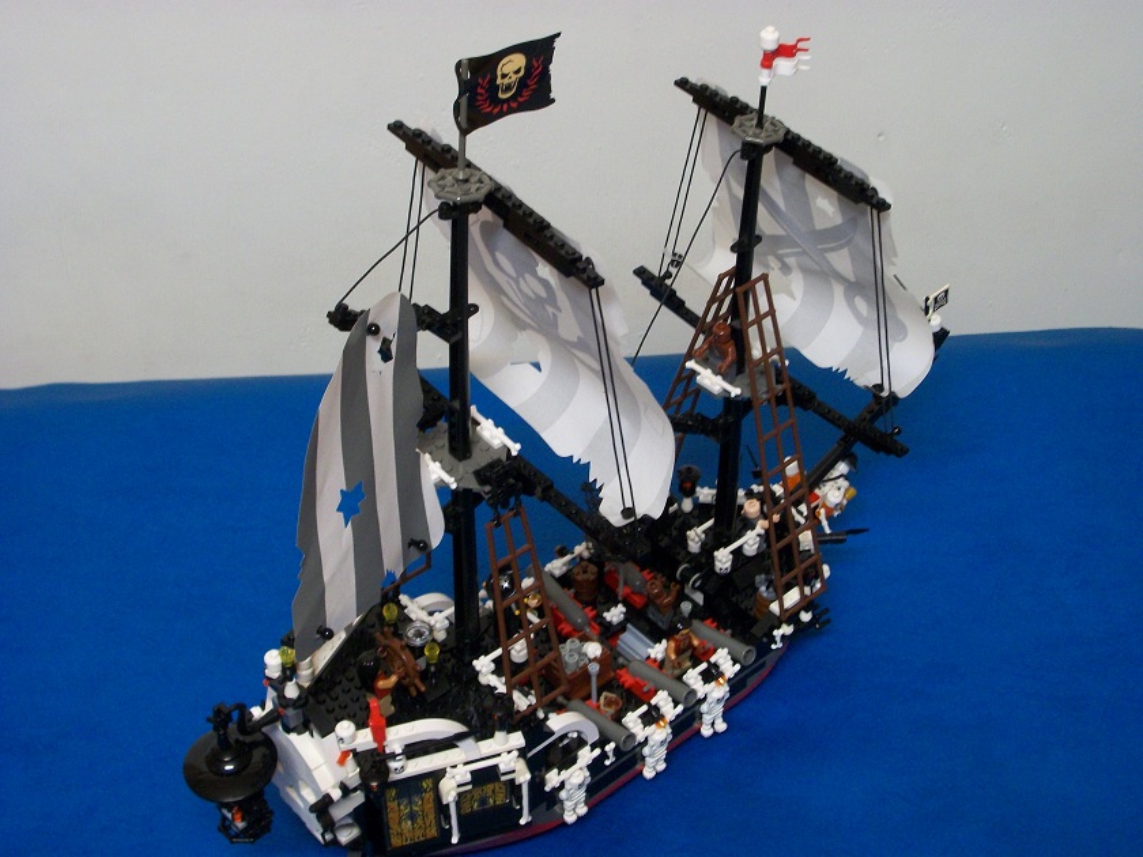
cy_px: 428
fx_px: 1783
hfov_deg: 35.5
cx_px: 572
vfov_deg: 27.0
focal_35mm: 54
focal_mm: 9.7
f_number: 4
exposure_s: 1/8
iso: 211
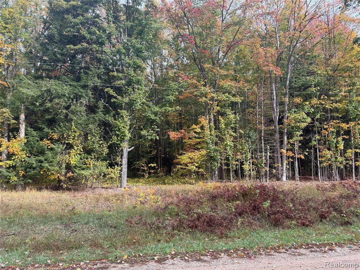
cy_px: 135
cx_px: 180
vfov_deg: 56.8
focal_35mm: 24
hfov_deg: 71.6
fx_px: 250
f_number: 1.78
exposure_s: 1/440
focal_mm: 6.76
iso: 80
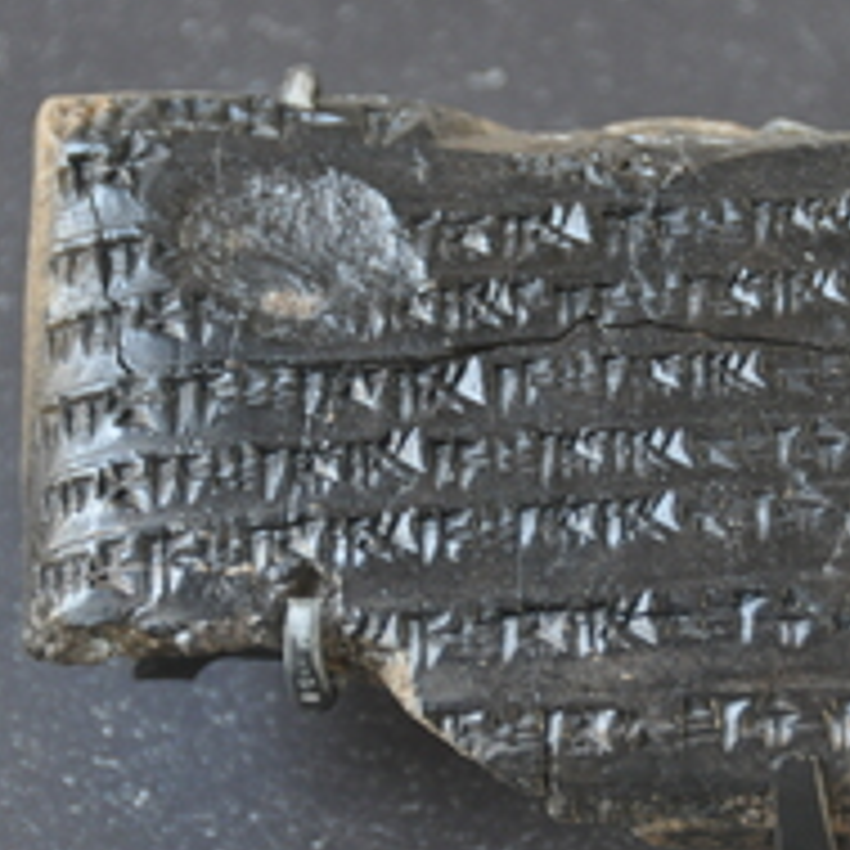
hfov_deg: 6.6
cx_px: 535
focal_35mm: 267
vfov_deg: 6.6
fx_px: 7418
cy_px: 472
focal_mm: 90
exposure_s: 1/40
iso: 800
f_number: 5.3
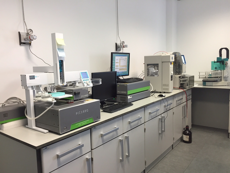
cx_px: 115
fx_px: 193
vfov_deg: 48.2
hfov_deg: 61.7
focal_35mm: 29
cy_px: 86
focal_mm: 4.15
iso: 80
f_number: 2.2
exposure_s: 1/30
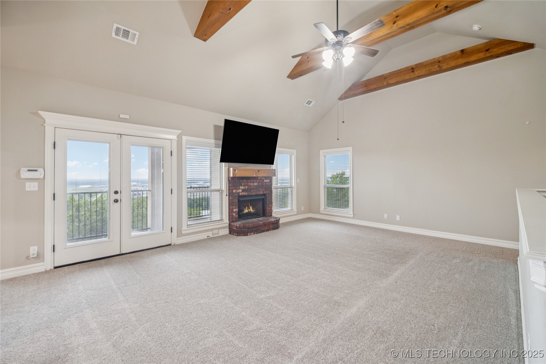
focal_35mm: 14
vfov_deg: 81.2
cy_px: 182
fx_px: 212
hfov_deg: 104.3
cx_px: 273
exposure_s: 1/8
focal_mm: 14
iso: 640
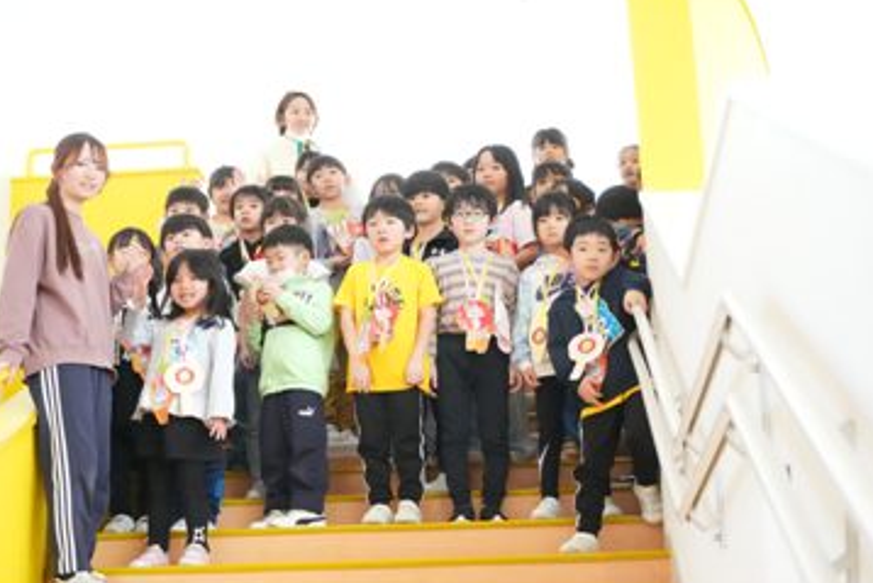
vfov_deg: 20.3
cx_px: 400
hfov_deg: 30.1
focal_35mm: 67
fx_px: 1625
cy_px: 309
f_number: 5.6
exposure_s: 1/756
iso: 10000
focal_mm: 40
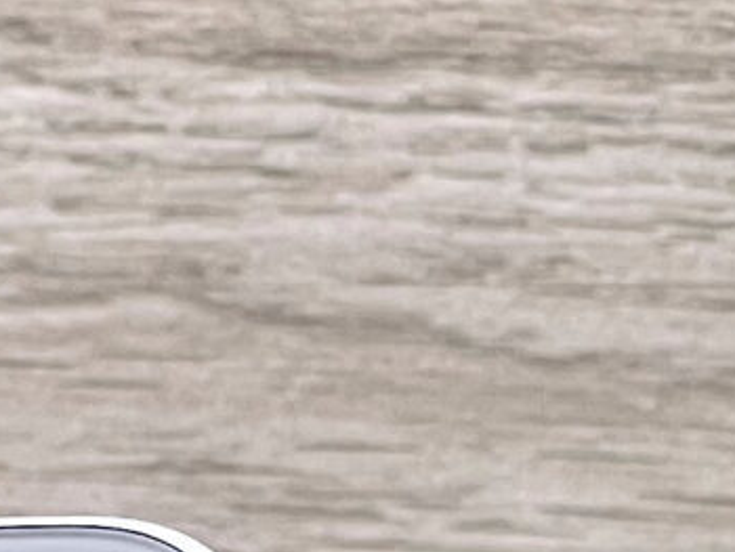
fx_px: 11962
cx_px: -176
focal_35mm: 563
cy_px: 1895
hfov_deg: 3.5
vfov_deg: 2.6
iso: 80
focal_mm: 9
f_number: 2.8
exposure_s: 1/100
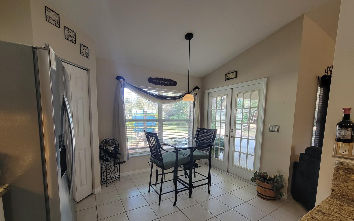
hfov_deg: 105.3
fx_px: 135
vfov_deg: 77.7
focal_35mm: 14
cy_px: 133
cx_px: 178
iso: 125
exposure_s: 1/60
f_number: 2.2
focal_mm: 2.2
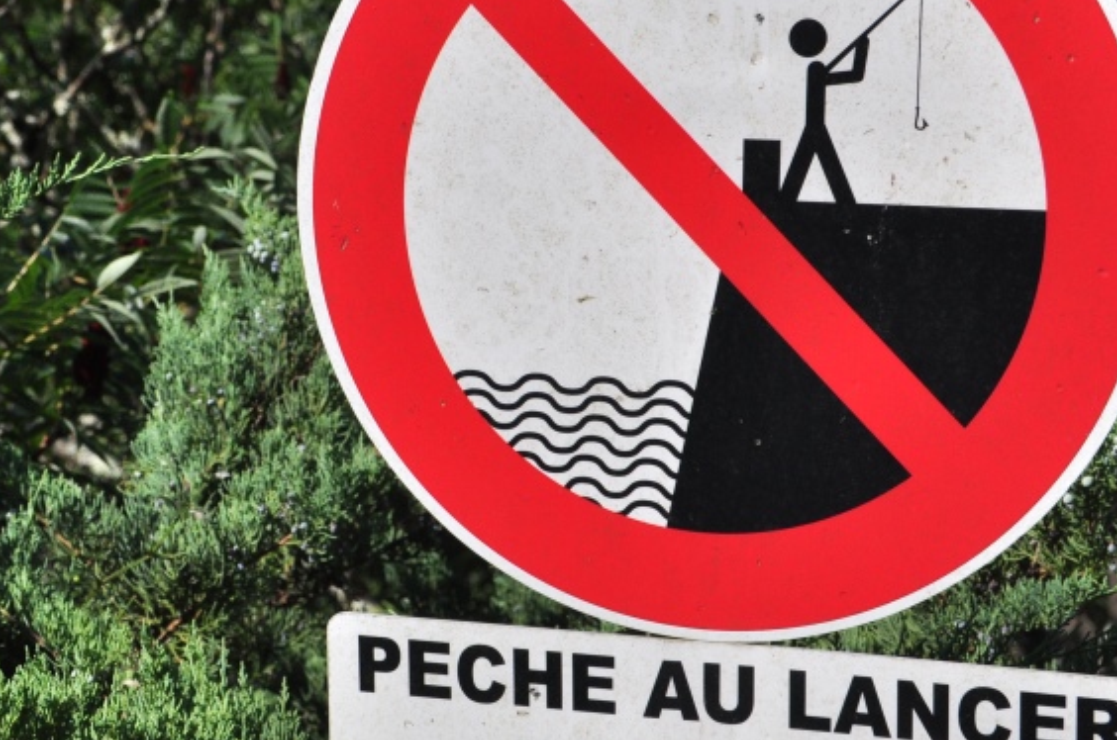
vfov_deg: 9.2
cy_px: 370
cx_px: 495
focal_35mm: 149
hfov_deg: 13.8
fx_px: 4615
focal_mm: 56
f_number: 7.1
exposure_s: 1/4000
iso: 640
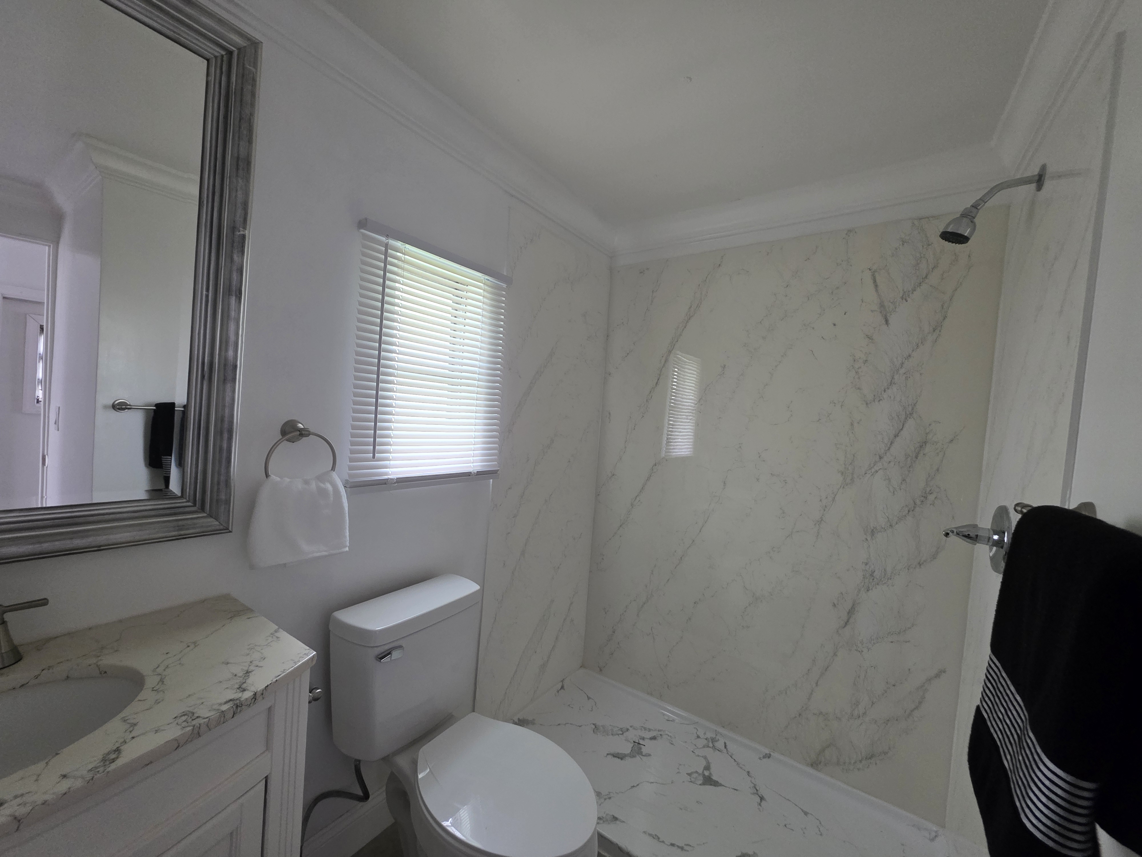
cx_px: 571
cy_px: 428
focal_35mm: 13
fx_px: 429
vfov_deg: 89.9
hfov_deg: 106.2
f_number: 1.9
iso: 500
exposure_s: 1/60
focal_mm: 2.2
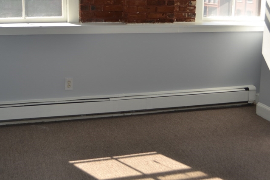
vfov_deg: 23.2
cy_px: 50
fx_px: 435
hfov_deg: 34.5
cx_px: 138
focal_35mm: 58
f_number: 4
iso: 100
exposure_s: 1/160
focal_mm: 24
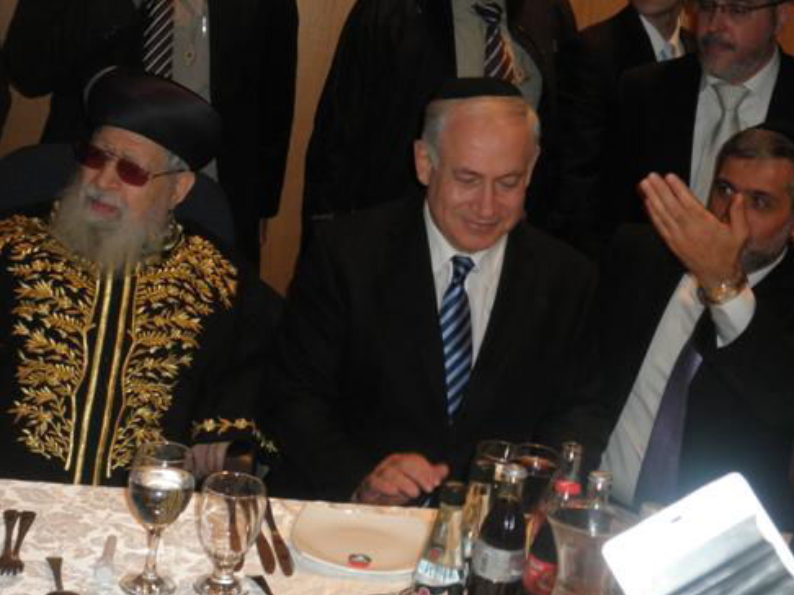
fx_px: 1330
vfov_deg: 25.2
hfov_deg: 33.2
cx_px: 443
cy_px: 288
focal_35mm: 58
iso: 200
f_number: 3.4
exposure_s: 1/80
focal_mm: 7.9
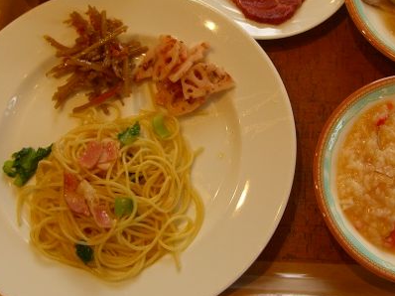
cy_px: 81
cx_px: 231
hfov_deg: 31.2
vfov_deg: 23.4
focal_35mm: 62
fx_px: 707
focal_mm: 7.9
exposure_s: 1/125
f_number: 2.8
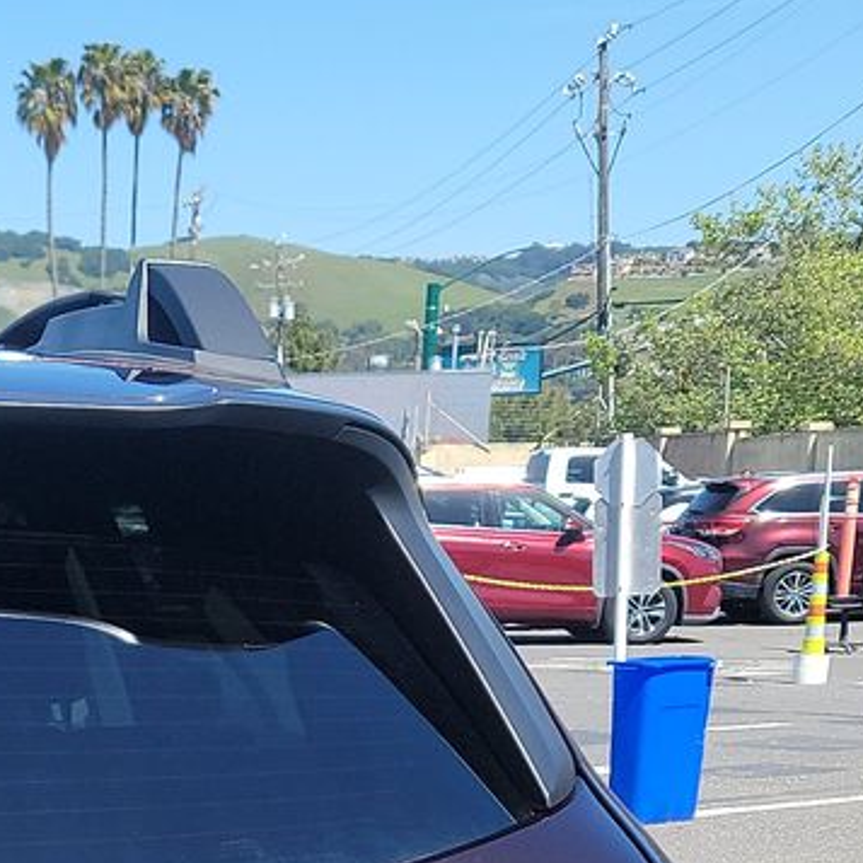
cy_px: 1160
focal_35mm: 95
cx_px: -380
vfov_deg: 17.1
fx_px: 2680
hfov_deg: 16.8
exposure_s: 1/487
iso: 50
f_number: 1.8
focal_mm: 6.7
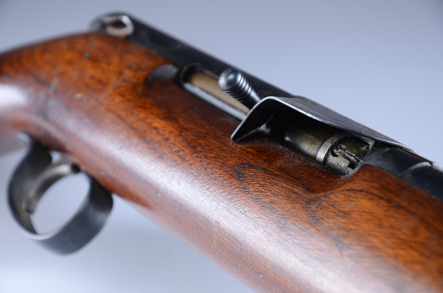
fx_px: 1934
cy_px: 146
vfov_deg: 8.7
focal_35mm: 158
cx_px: 222
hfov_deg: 13.1
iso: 100
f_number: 9
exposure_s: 1/100
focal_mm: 105
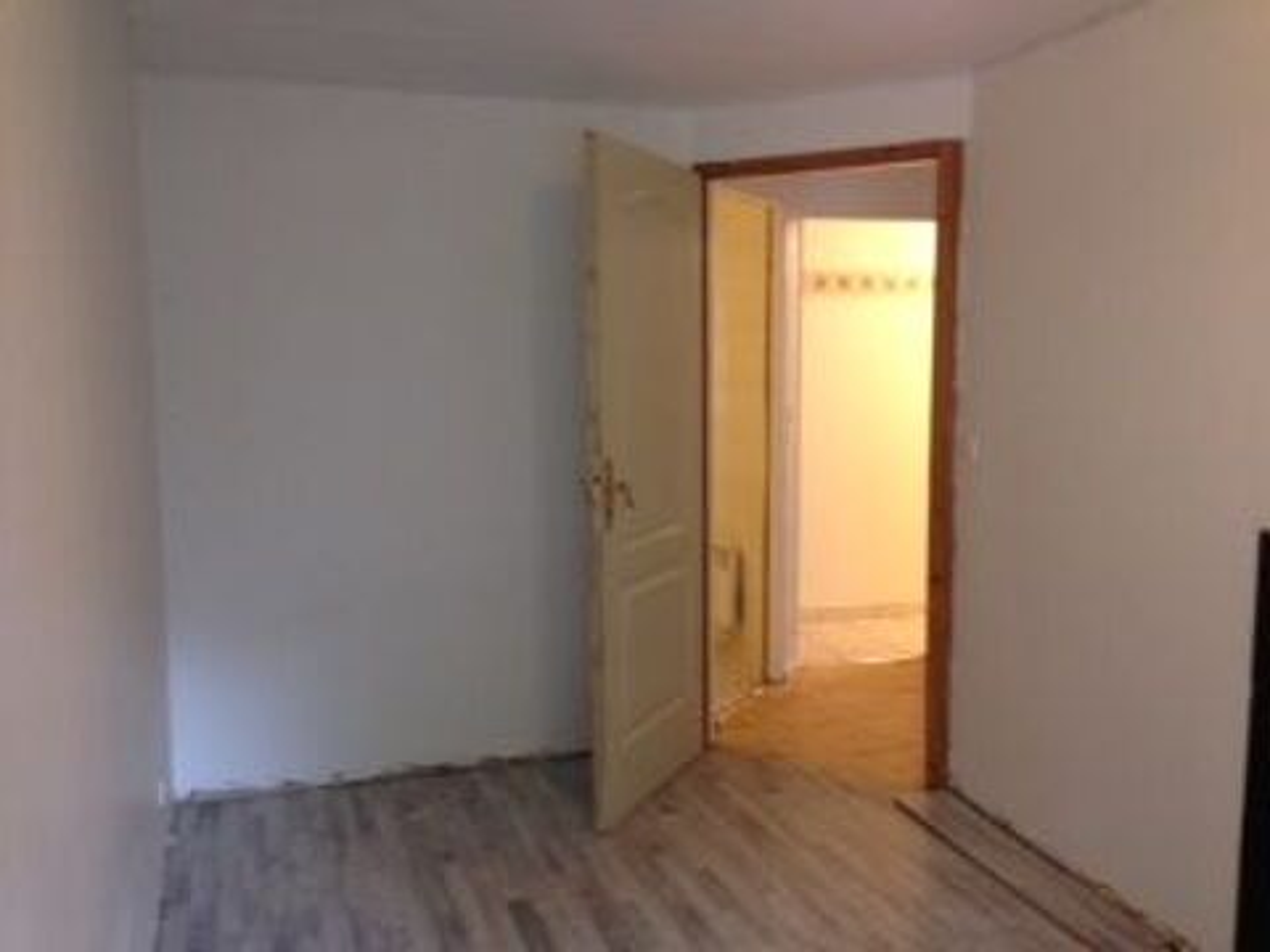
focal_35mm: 33
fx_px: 1211
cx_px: 635
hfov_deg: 55.4
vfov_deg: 42.9
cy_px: 476
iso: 160
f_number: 2.4
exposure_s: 1/20
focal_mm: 4.12
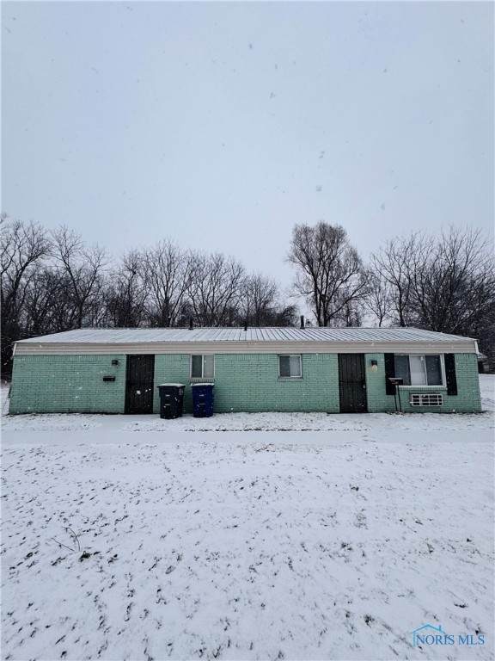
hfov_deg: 85.7
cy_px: 330
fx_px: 267
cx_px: 248
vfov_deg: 102.1
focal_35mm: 14
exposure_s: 1/1420
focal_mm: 2.22
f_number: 2.2
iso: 50
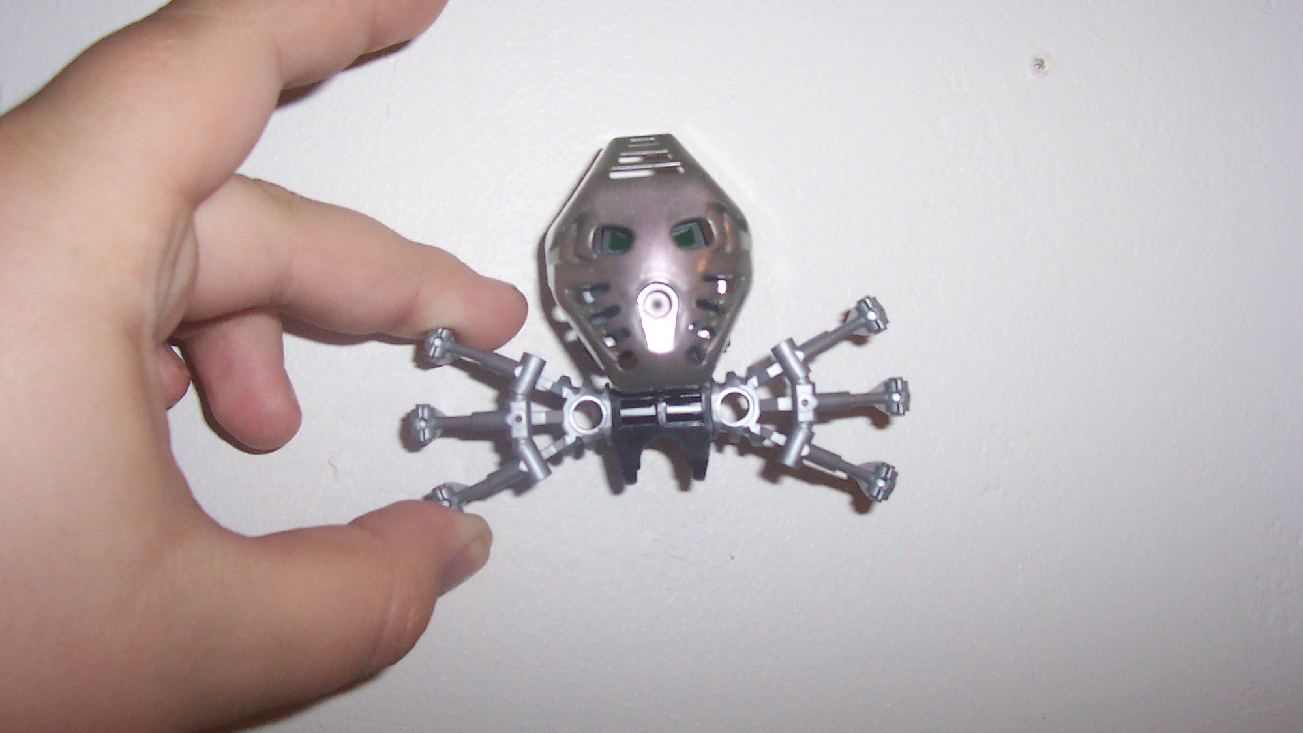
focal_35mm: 41
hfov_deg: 49.4
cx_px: 648
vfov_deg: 29.0
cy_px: 301
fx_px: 1417
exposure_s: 1/60
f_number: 2.8
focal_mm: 5.6
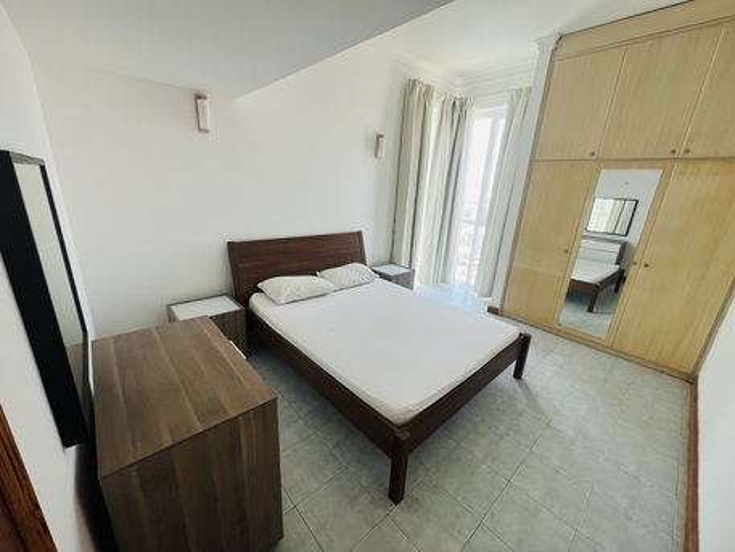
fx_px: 276
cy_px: 276
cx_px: 368
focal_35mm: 13
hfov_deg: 106.2
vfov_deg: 89.9
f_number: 1.8
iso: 40
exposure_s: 1/99
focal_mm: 1.57
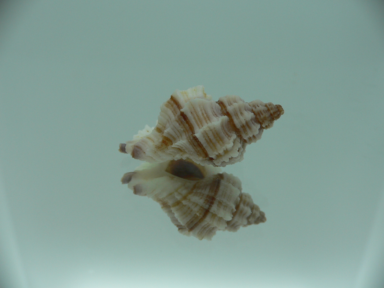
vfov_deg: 40.7
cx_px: 192
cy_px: 144
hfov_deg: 52.6
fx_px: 388
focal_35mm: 35
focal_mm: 4.6
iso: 80
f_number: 2.8
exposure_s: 1/80
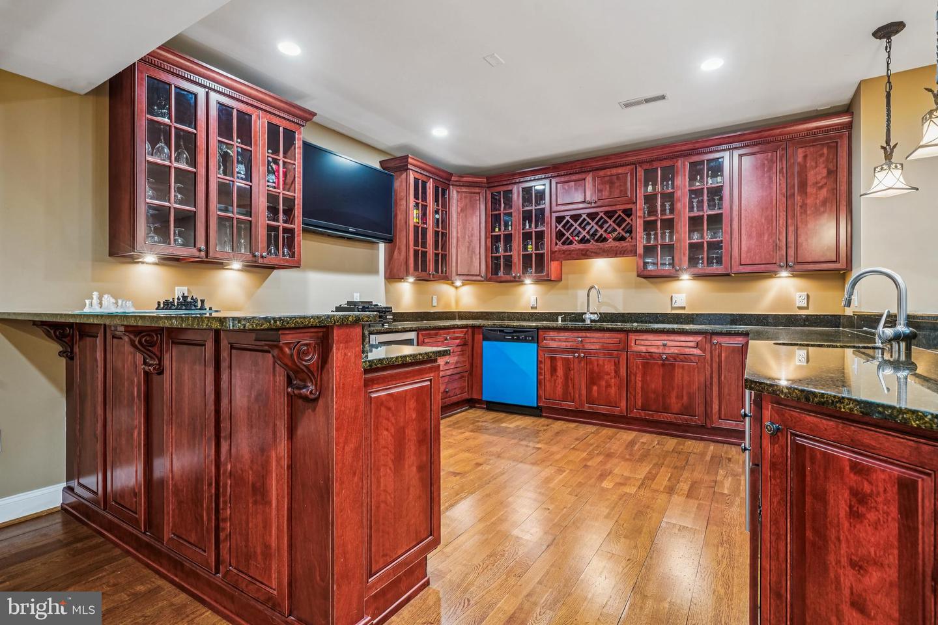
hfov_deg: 93.3
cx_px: 469
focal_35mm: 17
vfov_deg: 70.4
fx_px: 443
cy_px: 312
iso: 640
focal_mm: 17
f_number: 8
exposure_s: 1/3.33
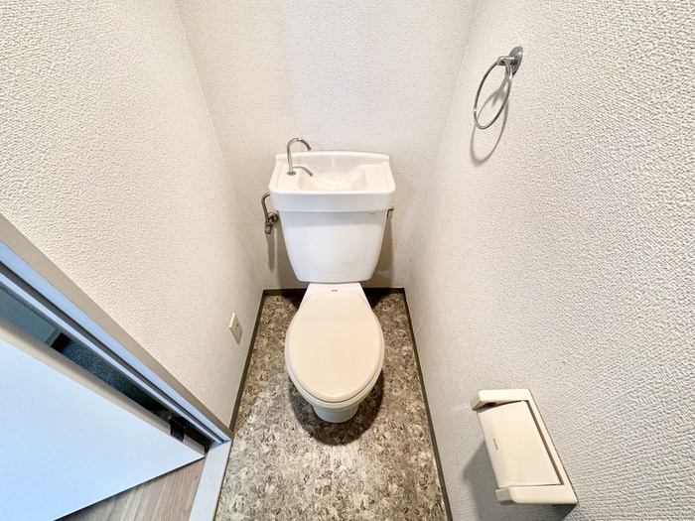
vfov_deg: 85.7
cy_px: 260
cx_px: 348
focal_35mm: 14
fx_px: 281
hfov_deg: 102.1
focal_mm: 2.22
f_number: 2.2
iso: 200
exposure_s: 1/60
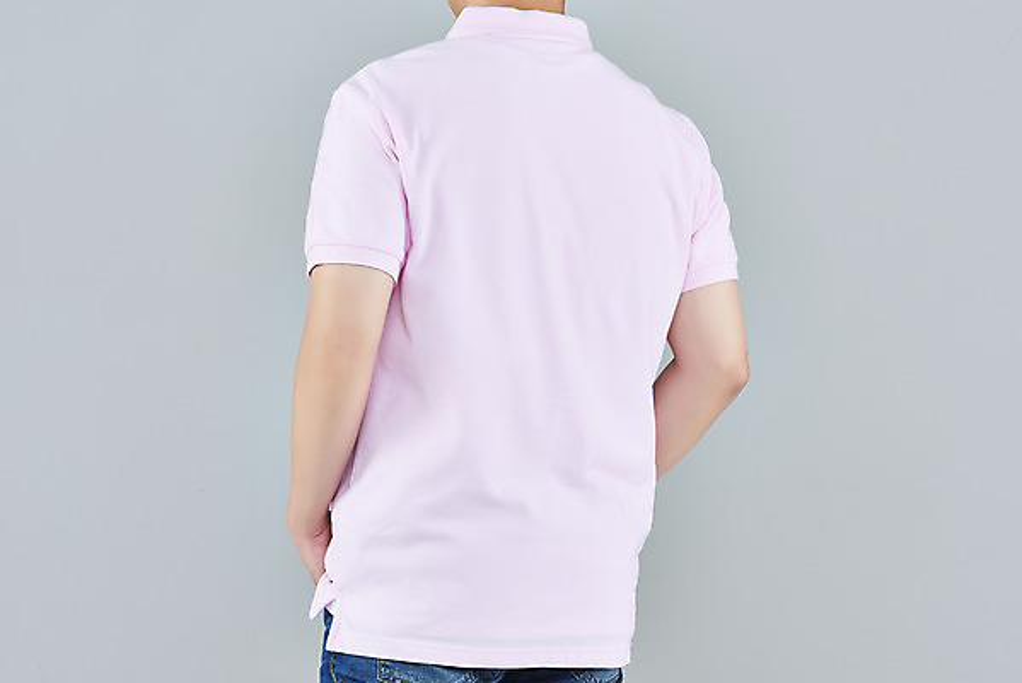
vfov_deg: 11.8
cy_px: 342
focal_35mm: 116
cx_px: 511
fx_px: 3295
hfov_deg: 17.6
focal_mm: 116
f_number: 18
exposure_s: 1/125
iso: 100
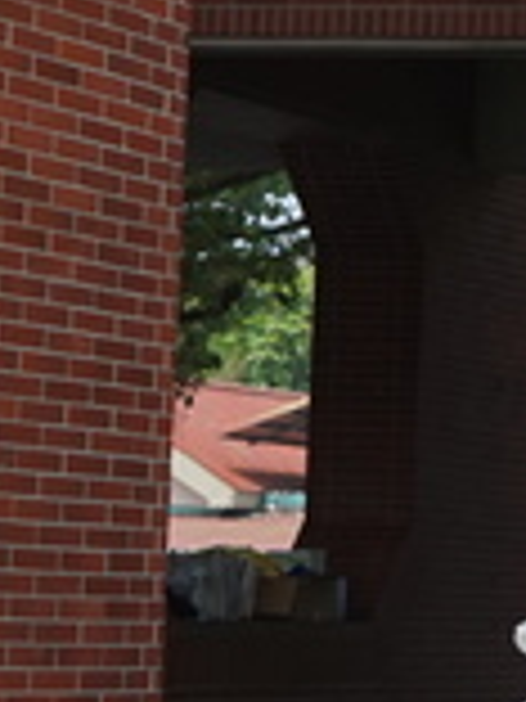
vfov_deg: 9.2
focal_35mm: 215
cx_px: 1785
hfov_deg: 6.2
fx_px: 4356
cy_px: 360
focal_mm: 29
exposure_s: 1/500
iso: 100
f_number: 5.6
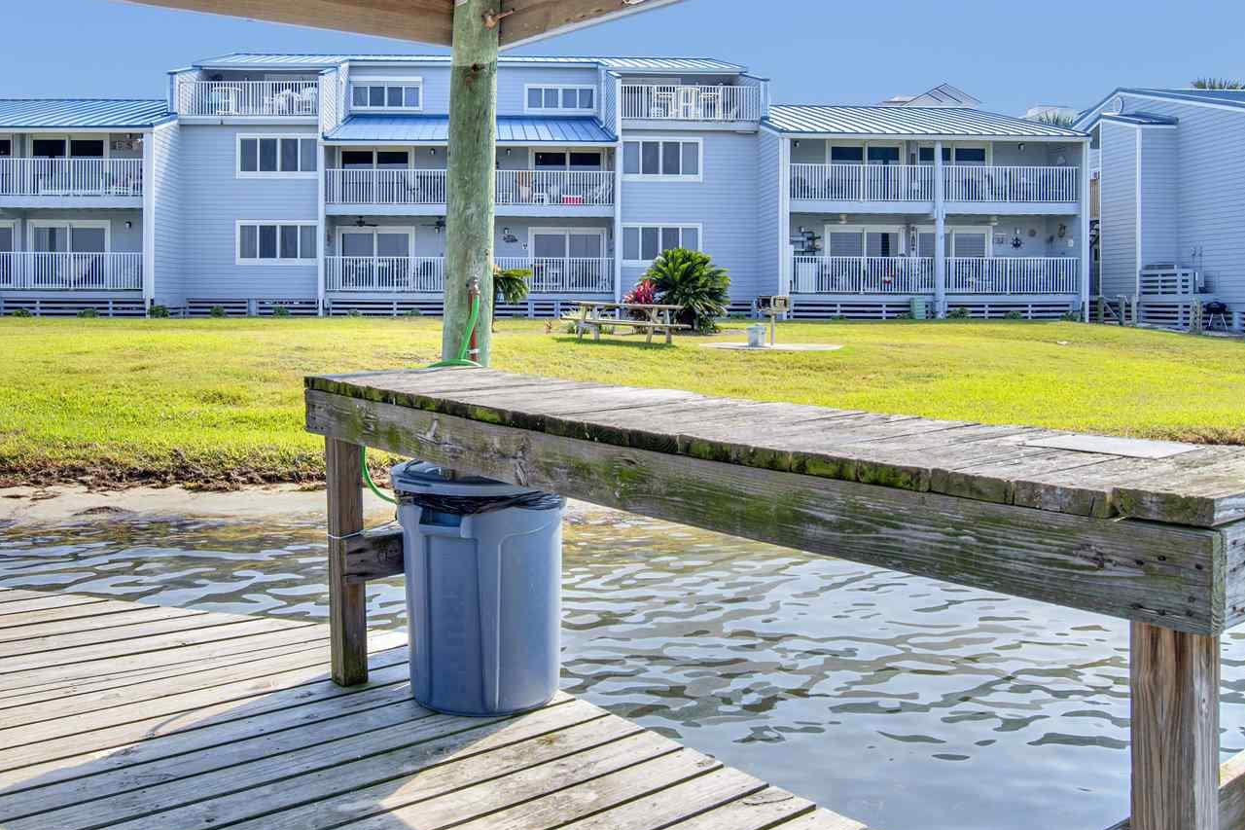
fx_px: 1106
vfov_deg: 40.7
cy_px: 290
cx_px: 528
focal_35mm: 32
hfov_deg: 58.5
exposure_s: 1/125
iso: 200
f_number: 11
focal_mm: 20
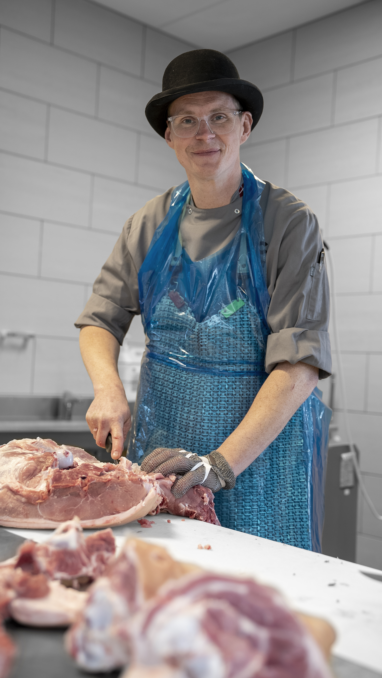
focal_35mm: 45
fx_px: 810
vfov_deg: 45.5
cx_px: 184
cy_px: 339
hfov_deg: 26.5
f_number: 2.8
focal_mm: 42
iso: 200
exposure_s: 1/50
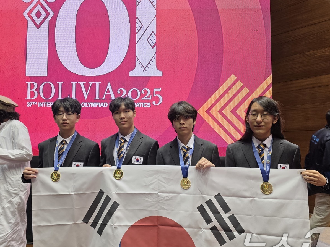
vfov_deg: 51.3
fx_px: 257
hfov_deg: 65.3
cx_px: 155
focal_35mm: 27
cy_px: 126
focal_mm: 6.3
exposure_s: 1/100
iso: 125
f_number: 1.7
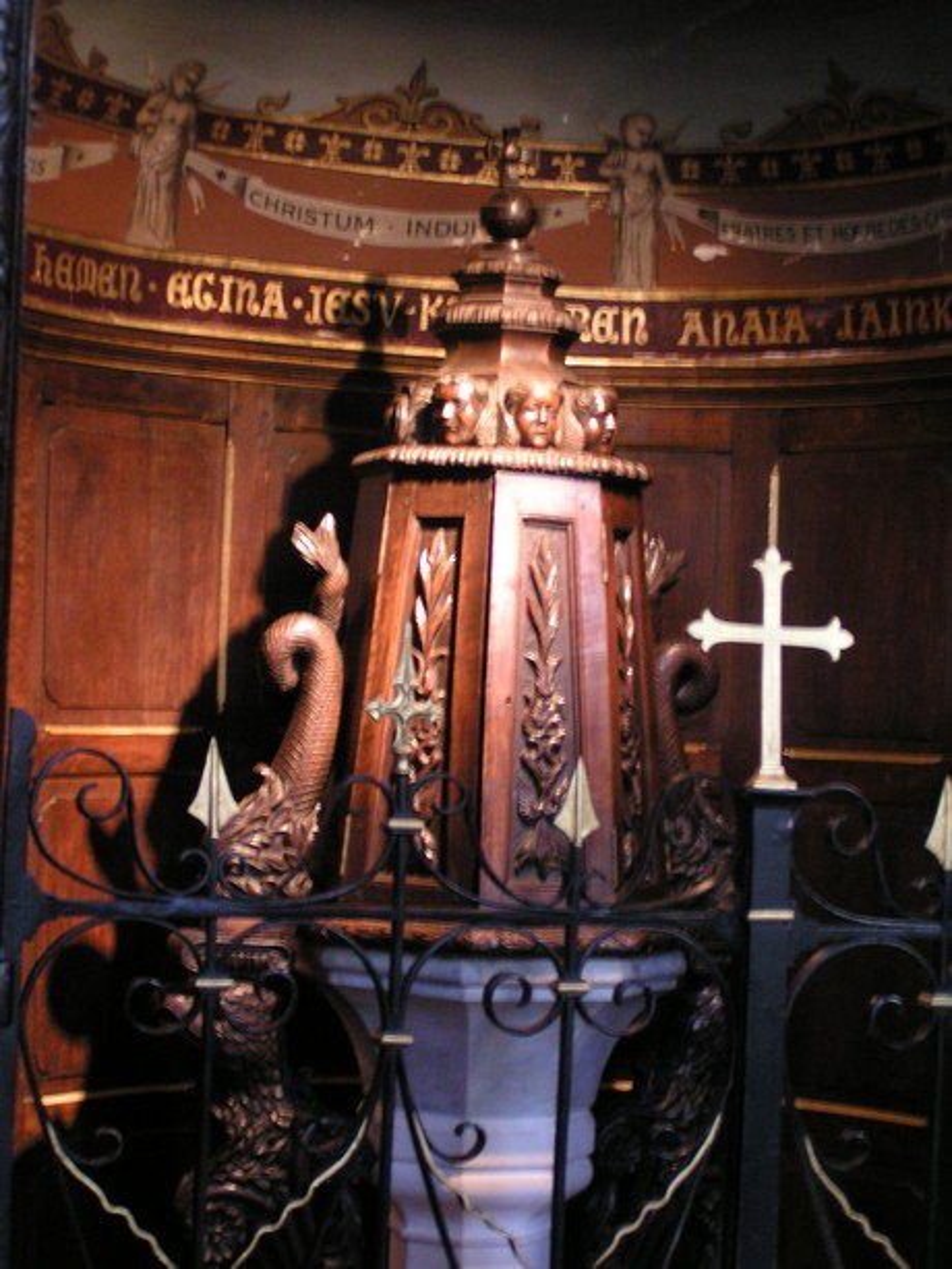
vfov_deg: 28.6
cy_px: 634
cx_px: 476
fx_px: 2493
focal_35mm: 68
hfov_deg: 21.6
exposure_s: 1/4
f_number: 3.2
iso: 200
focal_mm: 10.5
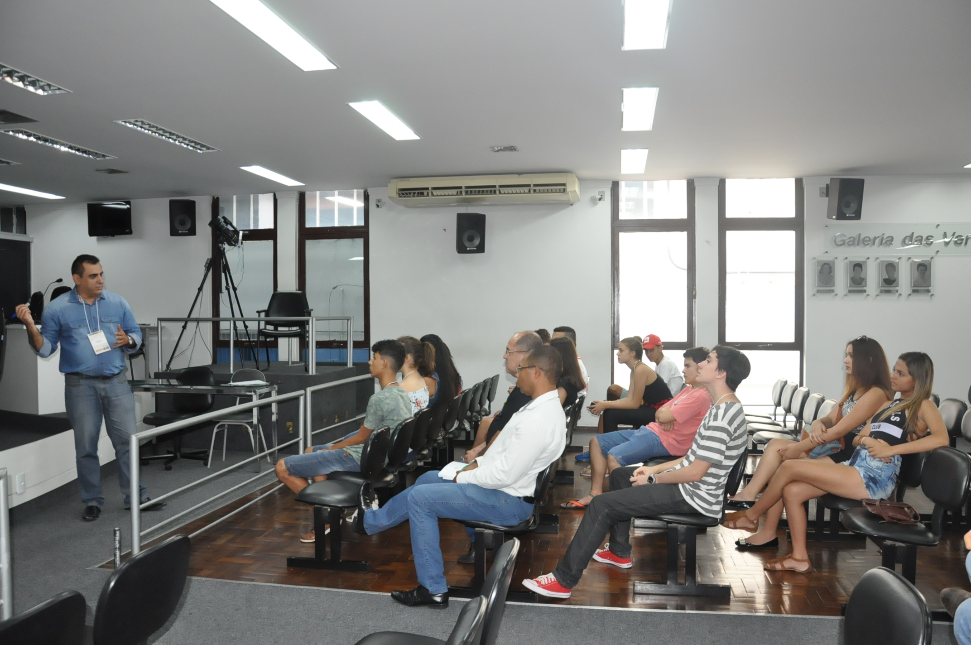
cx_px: 486
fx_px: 727
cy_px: 322
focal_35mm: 27
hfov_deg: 67.4
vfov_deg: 47.8
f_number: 5.6
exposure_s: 1/200
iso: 2000
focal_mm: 18
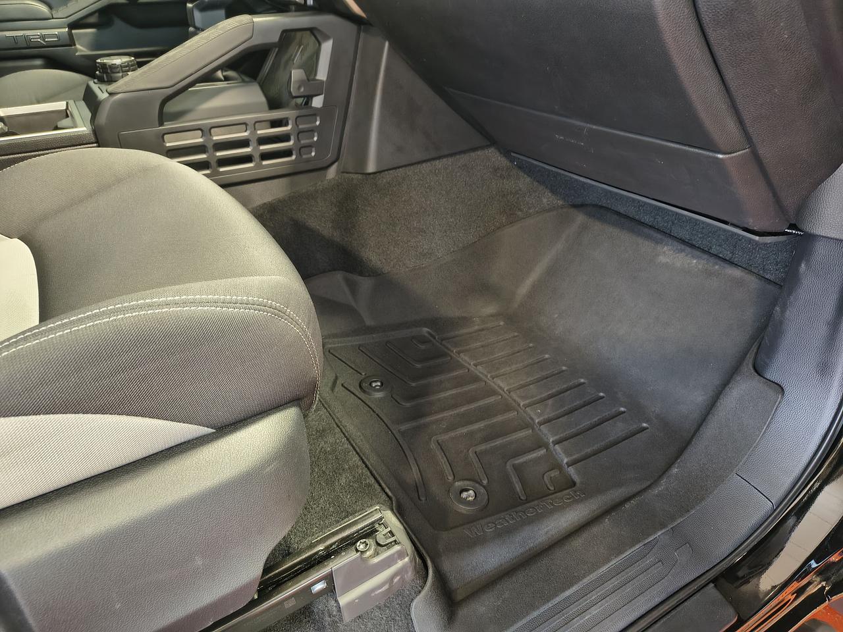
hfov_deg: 71.6
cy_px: 316
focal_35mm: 24
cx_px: 422
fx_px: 584
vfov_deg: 56.8
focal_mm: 5.56
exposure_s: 1/40
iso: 1479
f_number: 1.8
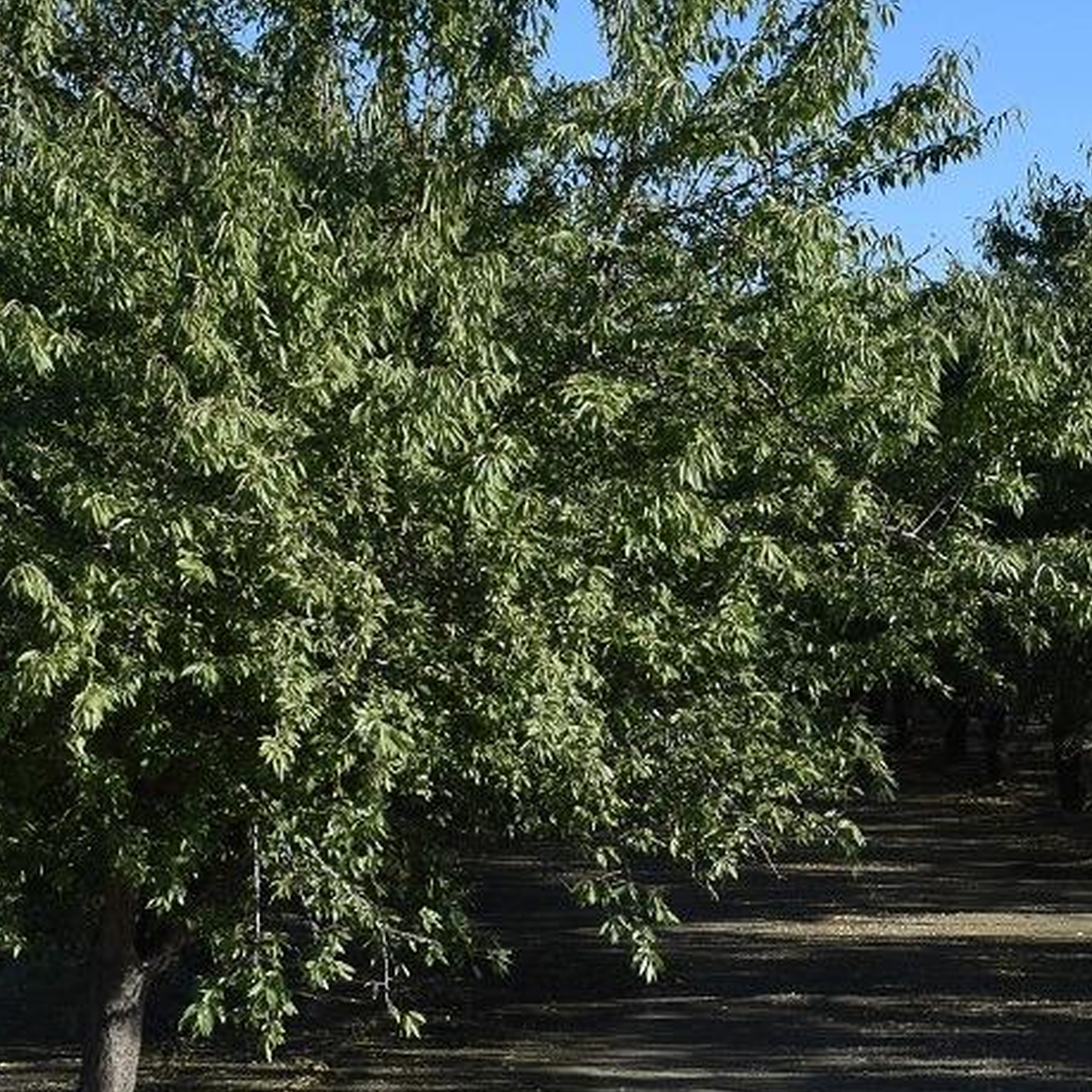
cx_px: 1106
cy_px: 690
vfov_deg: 17.4
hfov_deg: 17.0
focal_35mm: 100
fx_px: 3569
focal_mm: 24
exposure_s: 1/320
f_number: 9
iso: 200
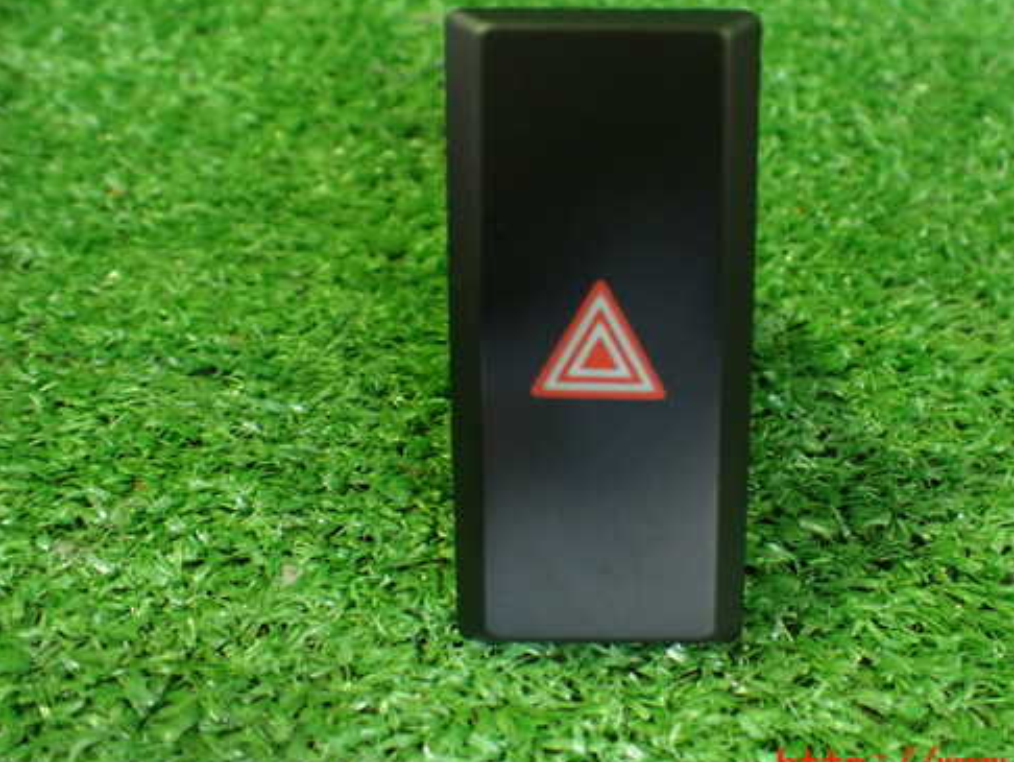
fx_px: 1084
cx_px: 622
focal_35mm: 37
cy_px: 326
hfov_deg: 49.7
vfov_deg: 38.6
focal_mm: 5.4
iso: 800
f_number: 2.3
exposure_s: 1/30
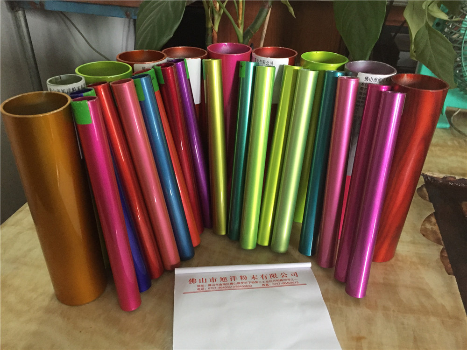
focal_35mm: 29
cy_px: 175
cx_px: 234
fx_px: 391
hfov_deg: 61.7
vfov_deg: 48.2
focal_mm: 4.15
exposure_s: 1/17
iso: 250
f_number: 2.2
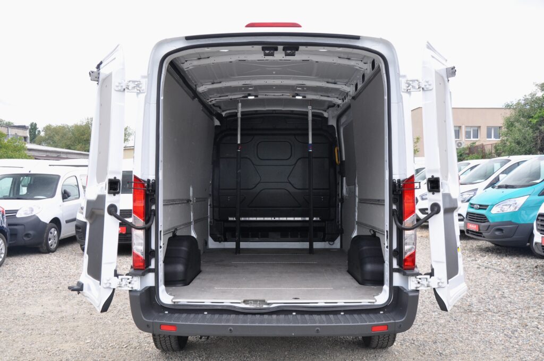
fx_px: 498
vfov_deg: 39.9
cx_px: 272
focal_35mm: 33
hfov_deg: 57.3
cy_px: 180
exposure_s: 1/200
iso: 500
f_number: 7.1
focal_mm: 22
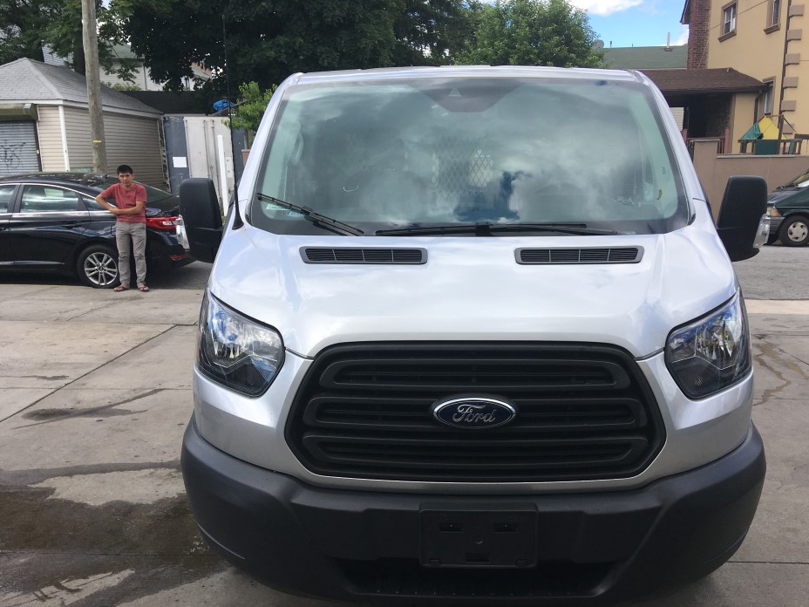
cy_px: 333
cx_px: 438
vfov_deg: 44.1
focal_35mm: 32
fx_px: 748
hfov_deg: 56.7
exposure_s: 1/668
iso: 25
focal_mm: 4.15
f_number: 2.2
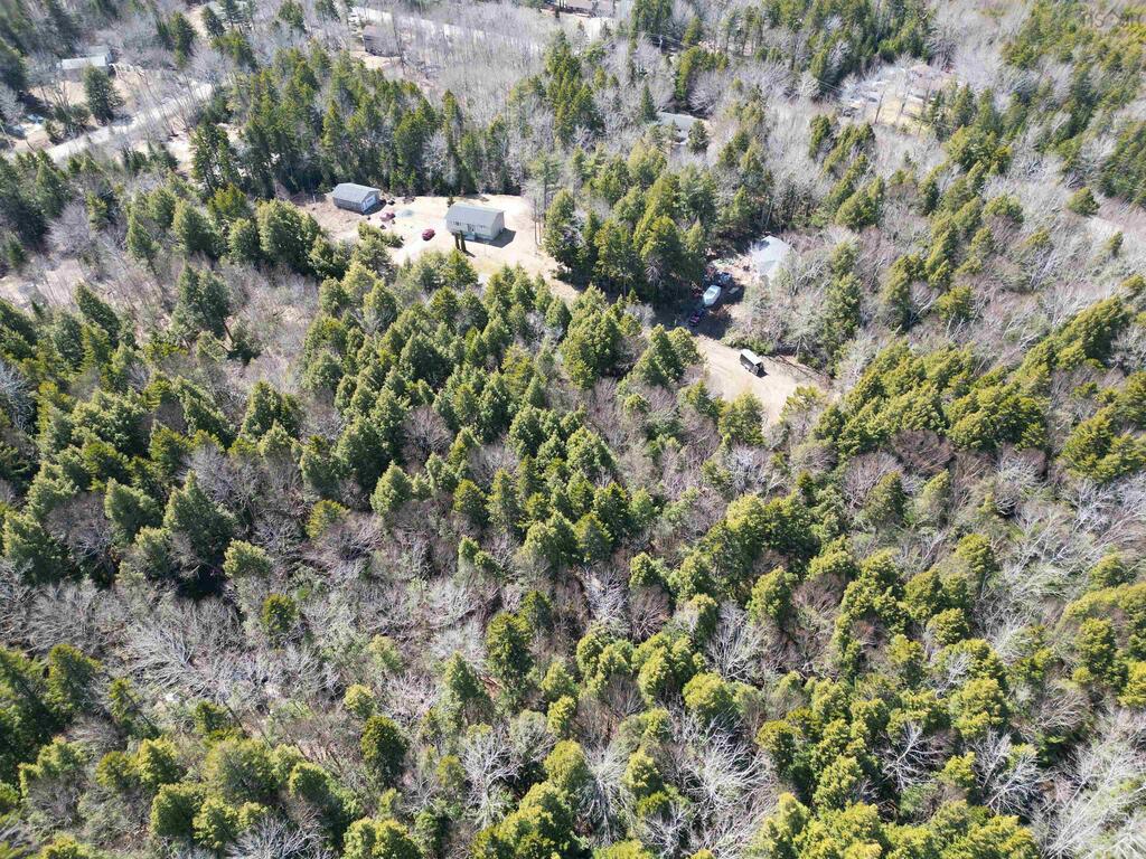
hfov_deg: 71.6
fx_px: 795
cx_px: 573
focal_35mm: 24
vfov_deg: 56.8
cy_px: 430
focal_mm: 6.72
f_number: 1.7
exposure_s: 1/640
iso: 120
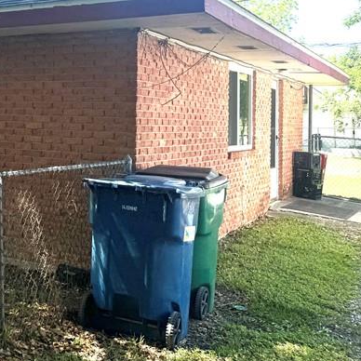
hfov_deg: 26.8
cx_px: -81
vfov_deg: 30.1
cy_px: 89
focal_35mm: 56
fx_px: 661
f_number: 1.78
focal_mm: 6.76
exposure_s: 1/4310
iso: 80
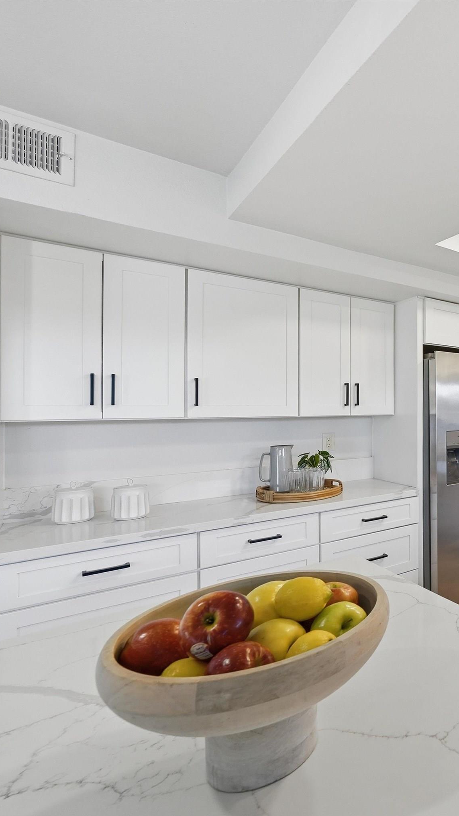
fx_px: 411
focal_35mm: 19
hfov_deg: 41.0
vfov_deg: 89.6
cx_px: 547
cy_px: 410
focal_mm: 12
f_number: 7.1
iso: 100
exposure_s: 1/80
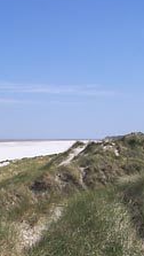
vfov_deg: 30.1
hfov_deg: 16.8
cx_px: -8
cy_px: 127
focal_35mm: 70
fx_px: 474
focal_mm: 6.3
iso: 64
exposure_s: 1/640
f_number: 4
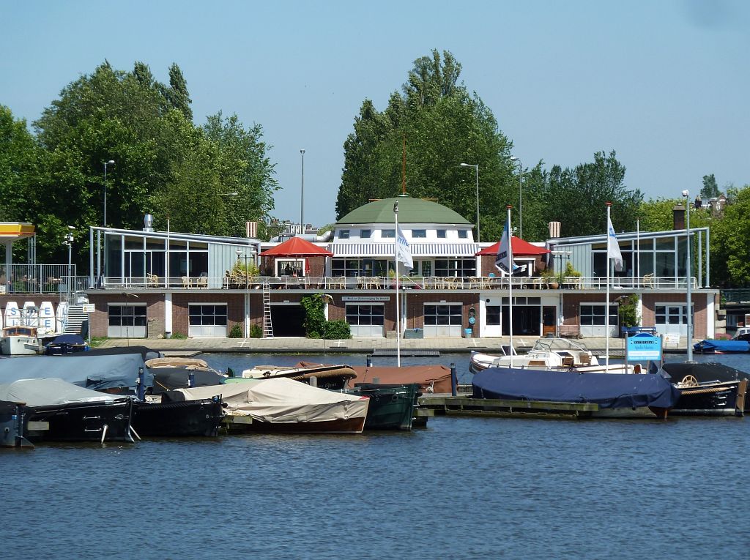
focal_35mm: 147
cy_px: 280
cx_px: 375
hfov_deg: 13.4
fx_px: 3180
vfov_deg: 10.1
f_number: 4.5
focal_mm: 24.1
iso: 80
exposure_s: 1/400
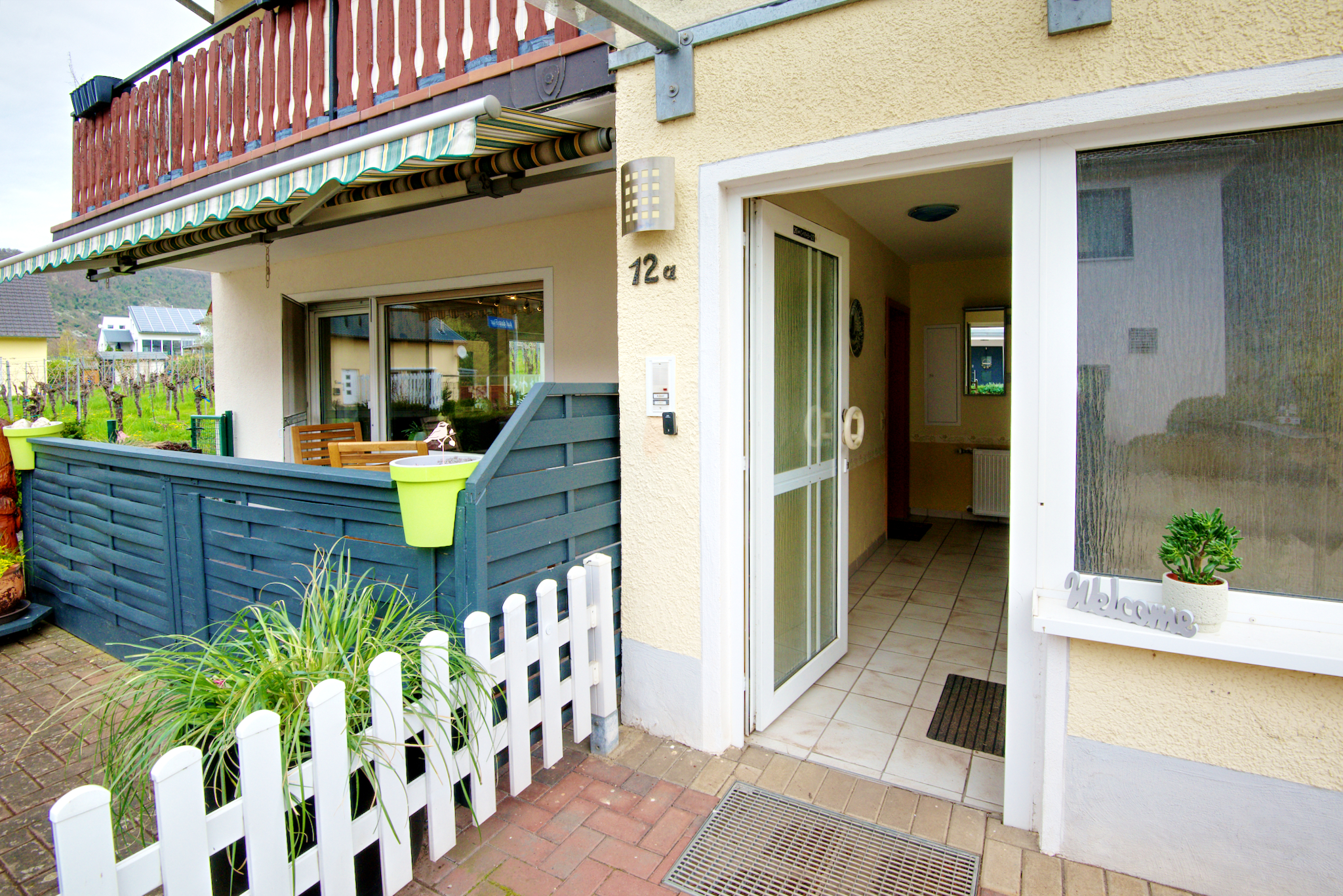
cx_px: 672
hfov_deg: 96.7
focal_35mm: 16
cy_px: 448
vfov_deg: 73.8
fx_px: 597
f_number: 10
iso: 320
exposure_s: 1/400
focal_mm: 16
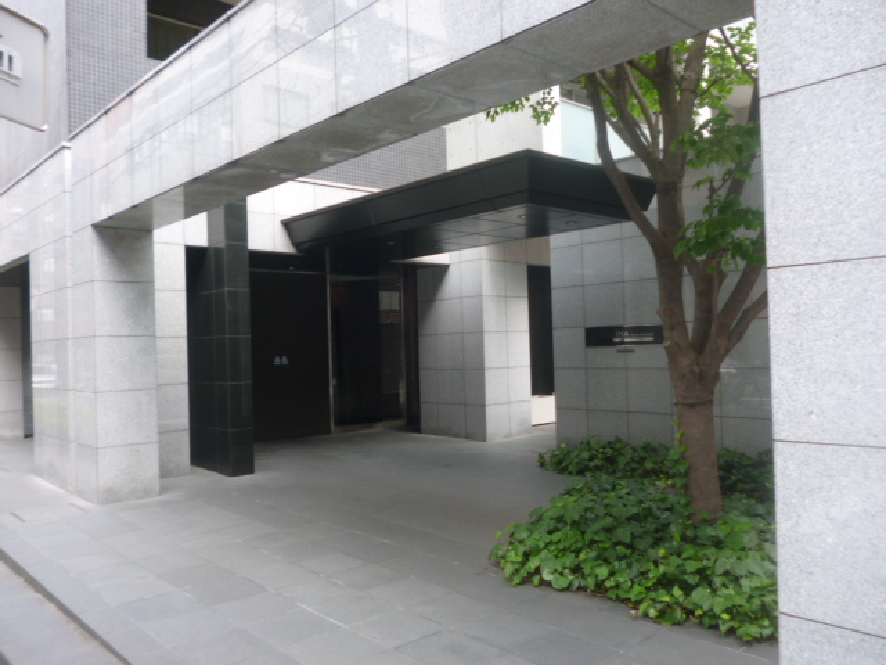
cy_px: 332
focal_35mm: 28
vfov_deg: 49.7
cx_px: 443
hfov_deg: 63.4
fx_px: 717
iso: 100
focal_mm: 5
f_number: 3.1
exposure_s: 1/60
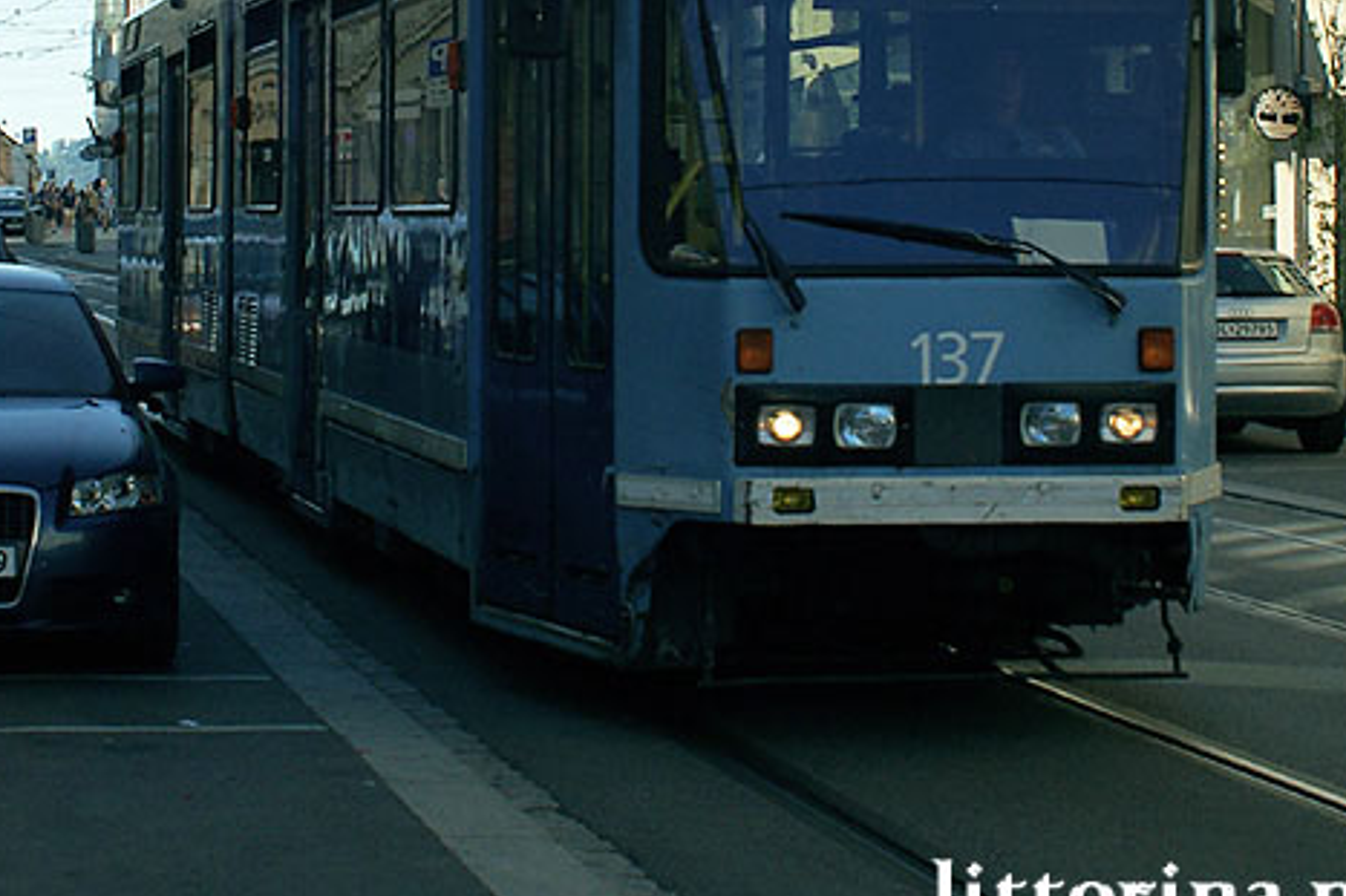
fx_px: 3438
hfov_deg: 22.1
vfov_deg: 14.6
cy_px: -12
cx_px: 674
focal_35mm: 92
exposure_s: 1/320
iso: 200
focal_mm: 28
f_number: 8
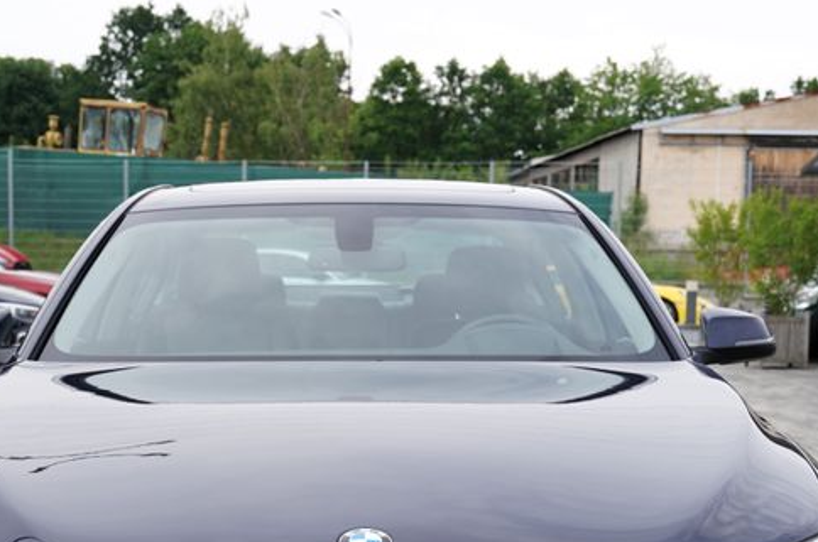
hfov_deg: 28.1
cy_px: 514
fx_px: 1633
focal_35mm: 72
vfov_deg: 18.5
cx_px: 370
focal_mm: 34
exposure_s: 1/160
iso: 100
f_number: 5.6
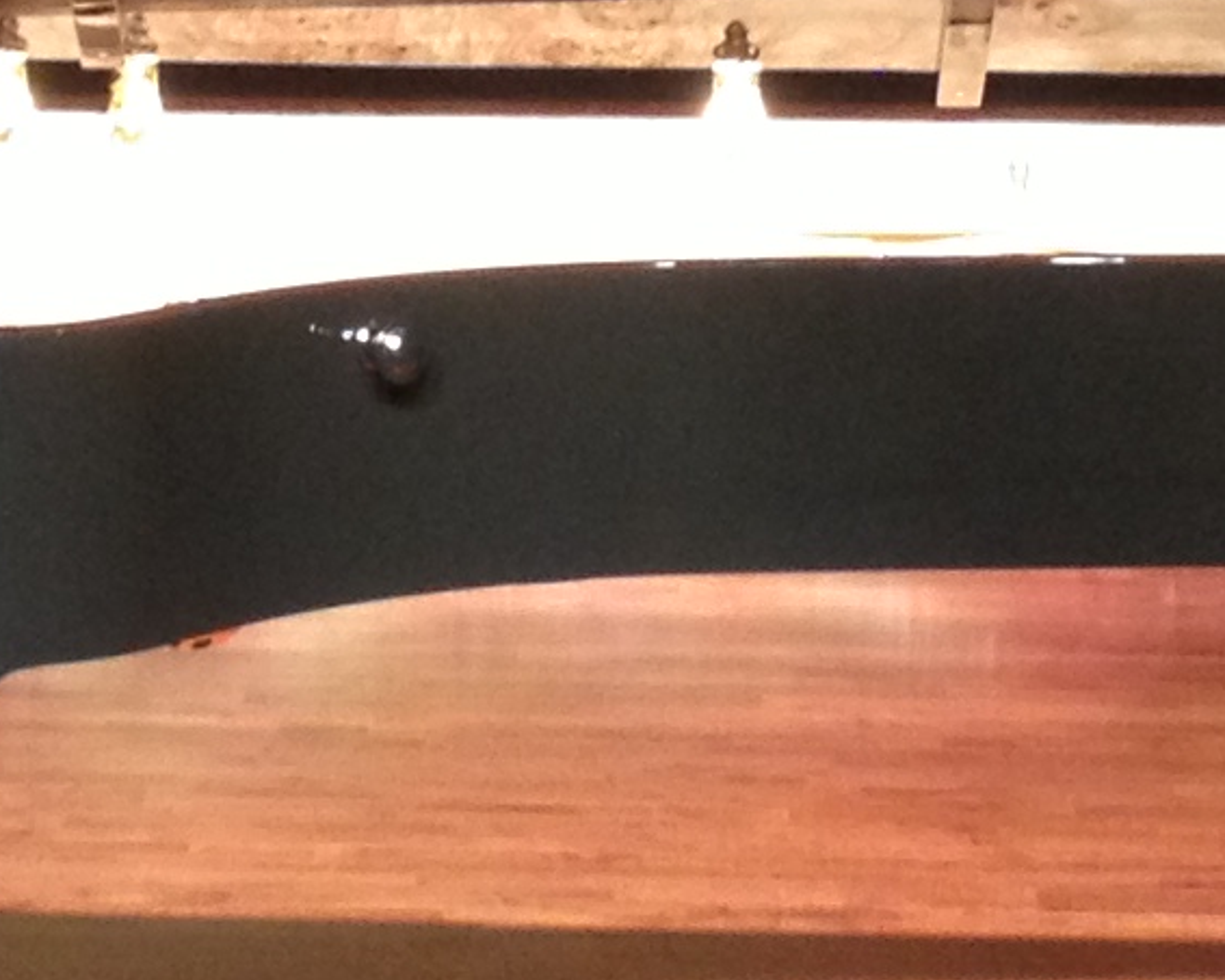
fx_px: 7144
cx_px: 279
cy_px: -71
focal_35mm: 197
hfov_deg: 9.8
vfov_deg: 7.8
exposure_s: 1/20
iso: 160
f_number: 2.4
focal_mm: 4.28
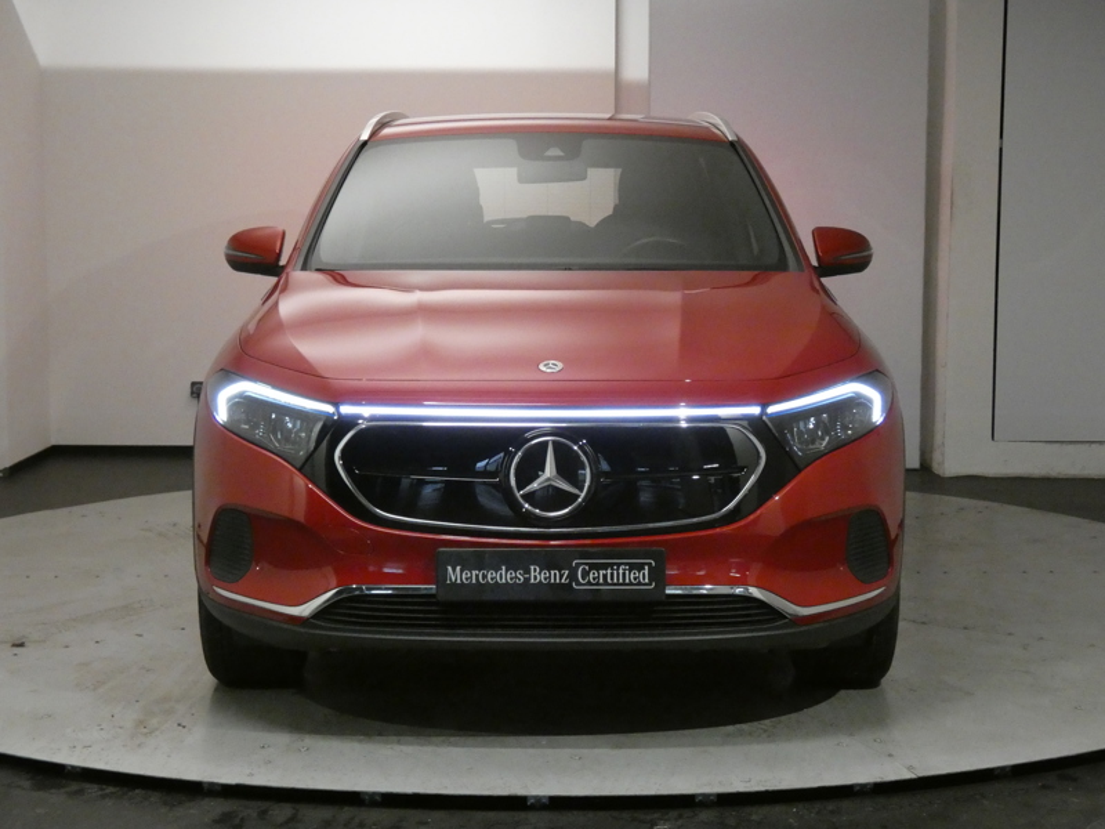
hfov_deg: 31.7
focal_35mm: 61
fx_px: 1947
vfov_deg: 24.0
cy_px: 414
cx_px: 552
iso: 1250
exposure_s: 1/80
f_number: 4.1
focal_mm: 10.8
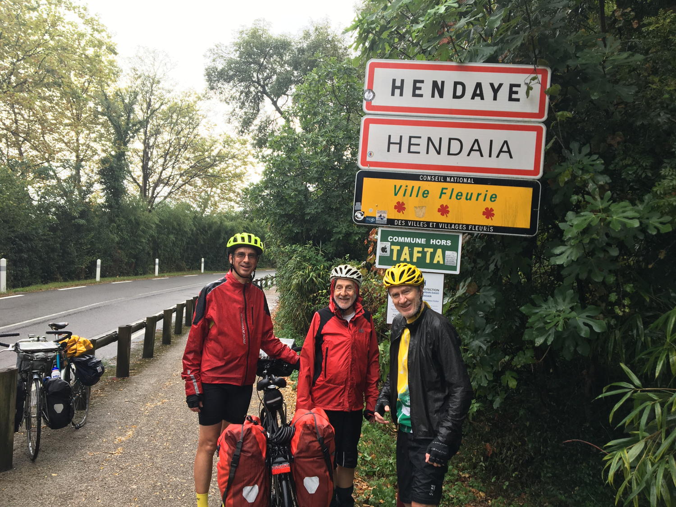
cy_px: 254
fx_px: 566
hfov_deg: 61.7
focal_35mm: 29
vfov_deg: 48.2
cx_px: 338
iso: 25
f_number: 2.2
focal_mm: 4.15
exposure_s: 1/109
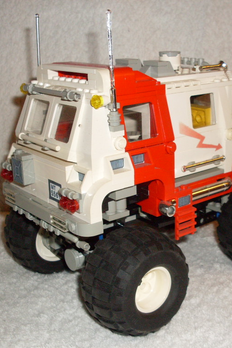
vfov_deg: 37.5
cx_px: 152
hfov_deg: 25.4
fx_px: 513
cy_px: 174
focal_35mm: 53
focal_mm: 6.3
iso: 100
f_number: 2.8
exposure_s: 1/45
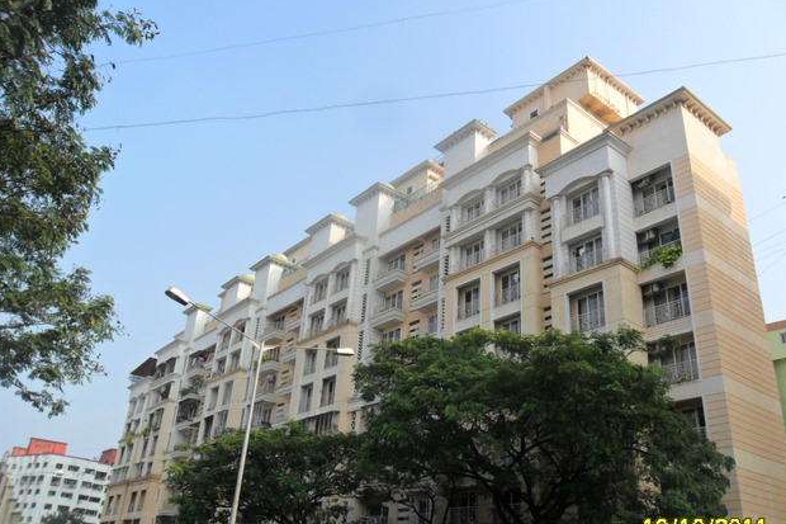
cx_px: 398
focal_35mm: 29
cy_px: 280
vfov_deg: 44.9
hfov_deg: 63.7
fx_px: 633
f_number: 3.5
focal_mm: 4.9
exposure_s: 1/750
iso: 100
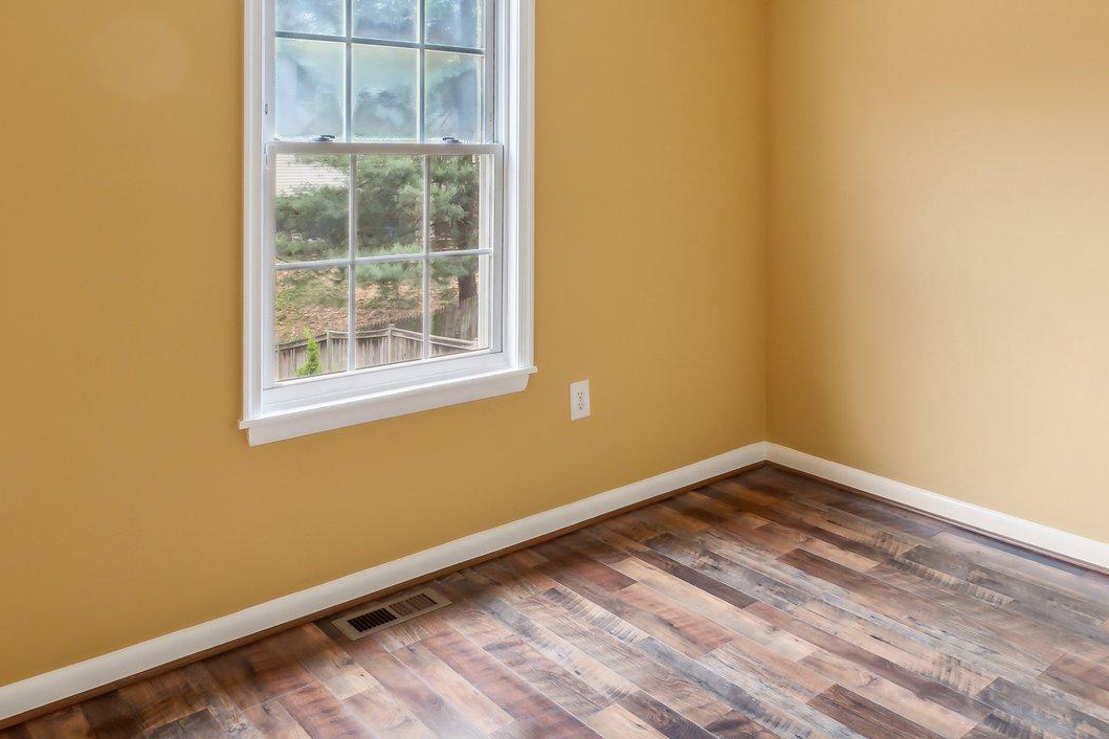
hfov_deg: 63.3
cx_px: 647
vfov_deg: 42.5
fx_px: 893
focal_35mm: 29
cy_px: 128
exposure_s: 1/8
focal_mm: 10
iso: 250
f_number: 9
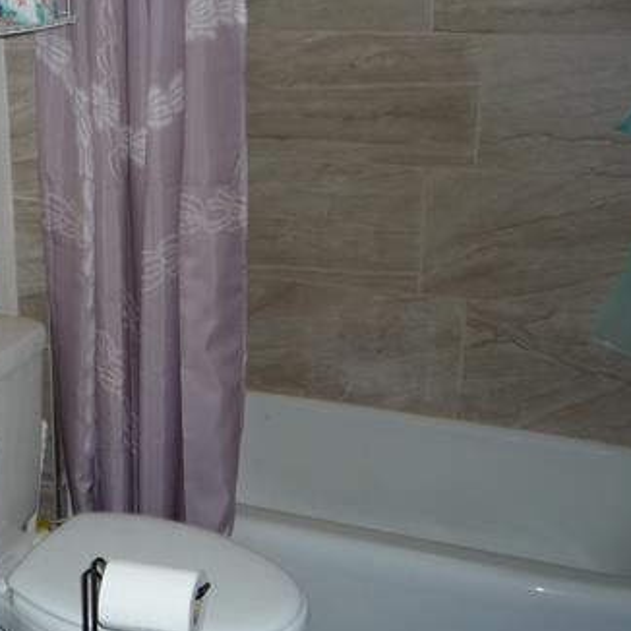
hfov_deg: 32.2
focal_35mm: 52
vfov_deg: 32.7
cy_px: 273
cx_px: 157
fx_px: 1072
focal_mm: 5.2
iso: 100
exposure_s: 1/30
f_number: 3.3
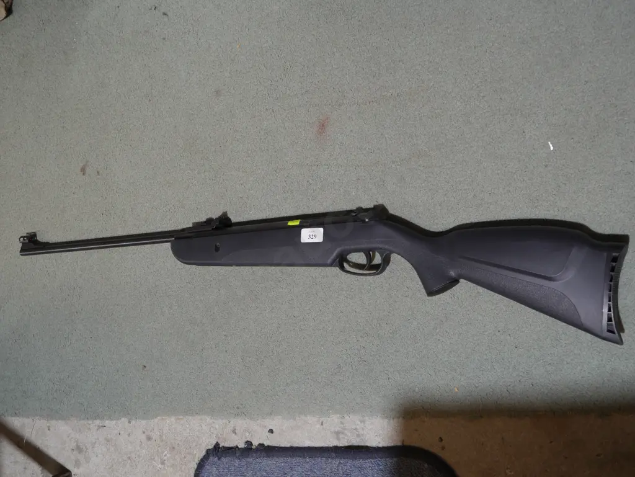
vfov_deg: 36.0
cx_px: 318
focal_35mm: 40
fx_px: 734
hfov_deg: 46.8
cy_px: 238
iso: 400
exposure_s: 1/60
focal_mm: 20
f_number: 4.5
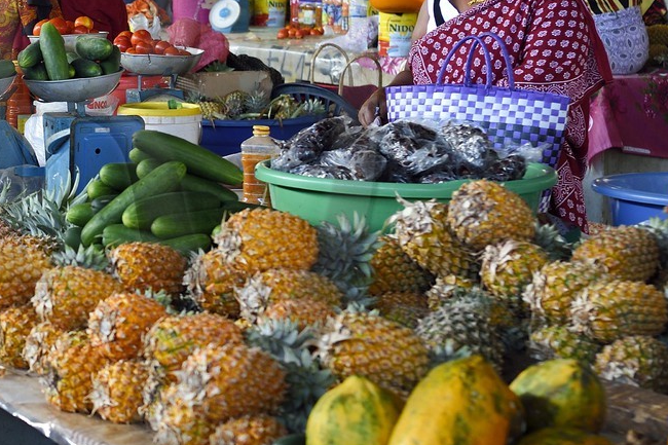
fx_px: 2282
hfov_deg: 16.2
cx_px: -46
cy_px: 116
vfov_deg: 11.1
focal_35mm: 123
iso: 800
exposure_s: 1/100
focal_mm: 50
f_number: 5
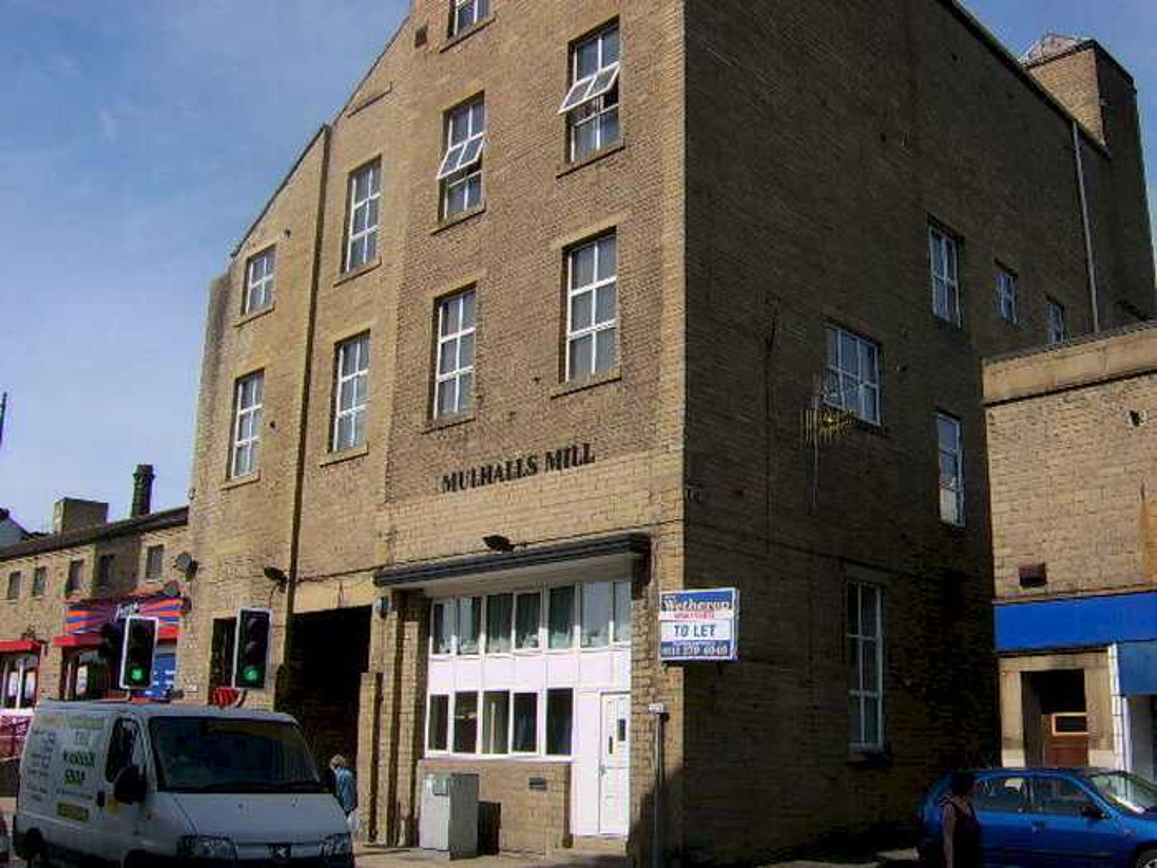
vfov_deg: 45.4
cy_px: 434
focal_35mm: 31
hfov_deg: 58.4
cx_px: 578
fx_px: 1036
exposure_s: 1/458
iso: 71
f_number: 6.7
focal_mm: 8.13
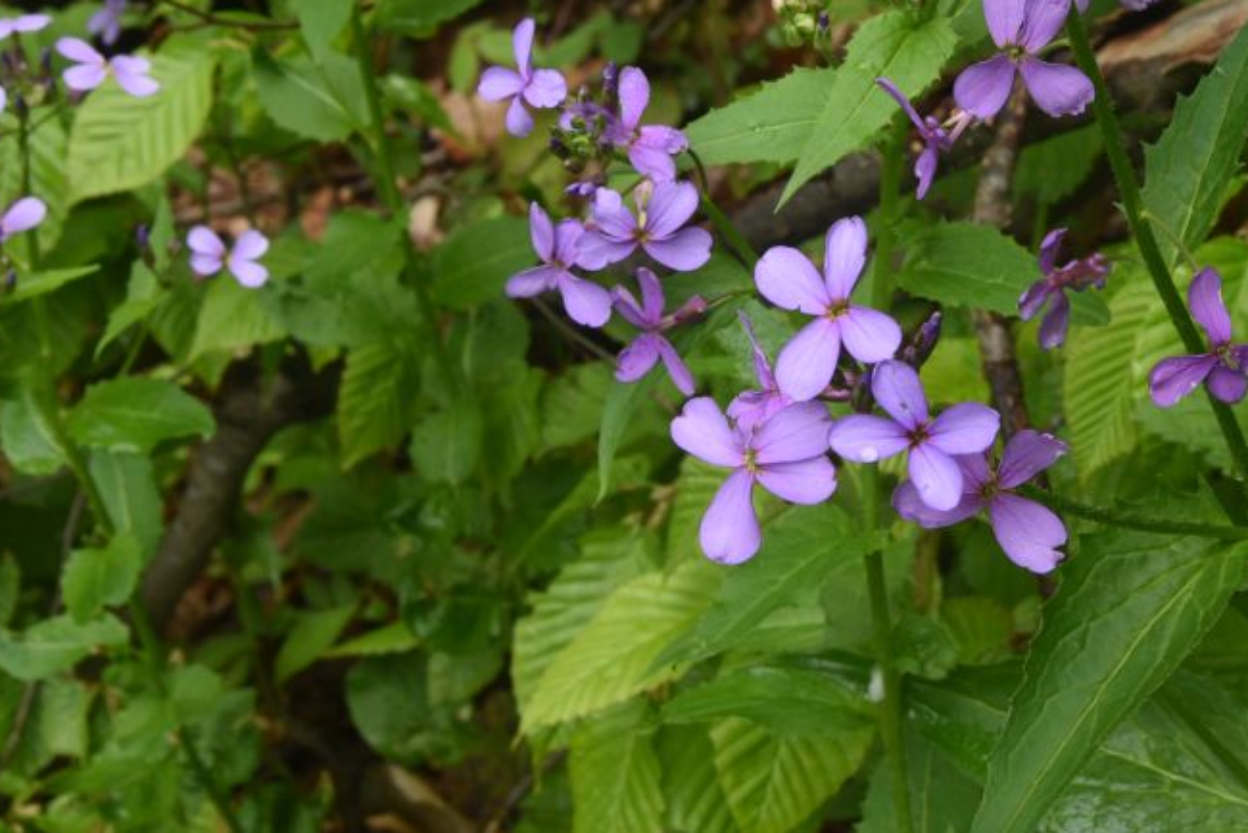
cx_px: 973
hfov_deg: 31.6
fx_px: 2150
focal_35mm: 62
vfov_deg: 21.4
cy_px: 80
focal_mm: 31
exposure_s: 1/125
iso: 1000
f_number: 14
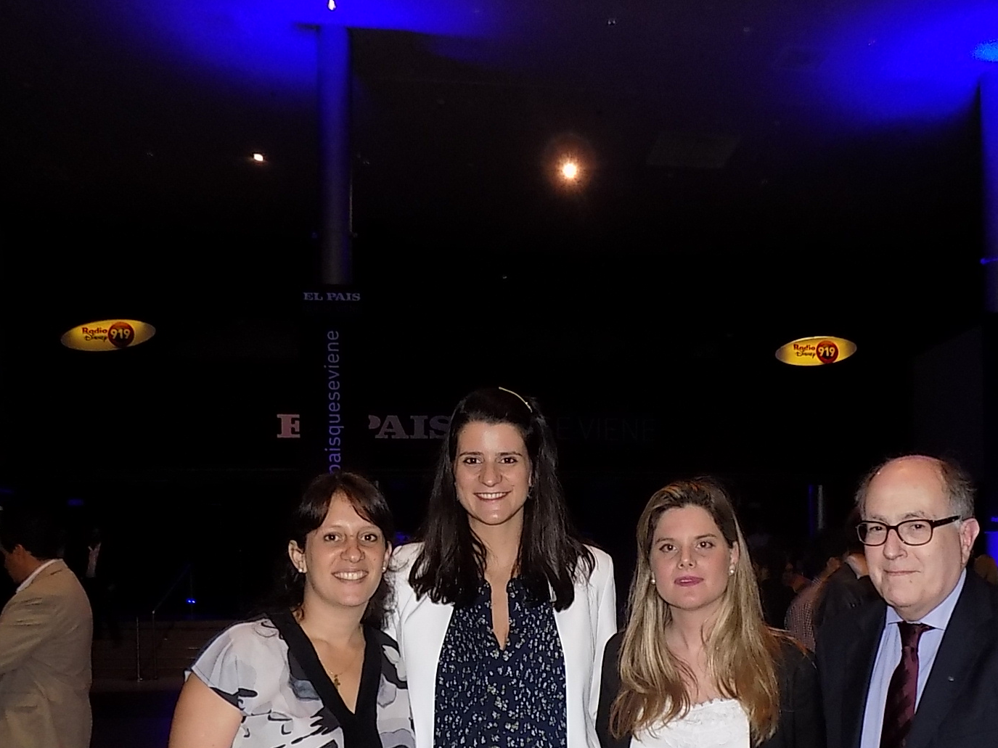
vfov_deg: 36.7
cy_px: 578
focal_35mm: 38
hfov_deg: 48.7
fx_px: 1095
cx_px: 596
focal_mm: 4
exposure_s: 1/30
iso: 200
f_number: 3.1
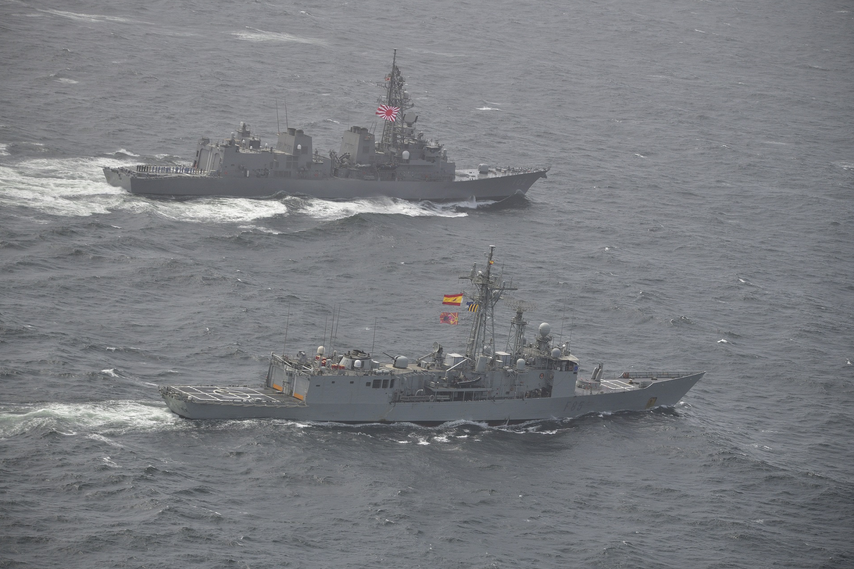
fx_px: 3724
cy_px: 286
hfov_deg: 13.1
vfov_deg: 8.7
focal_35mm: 157
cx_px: 415
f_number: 6.3
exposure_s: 1/3200
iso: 320
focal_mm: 150
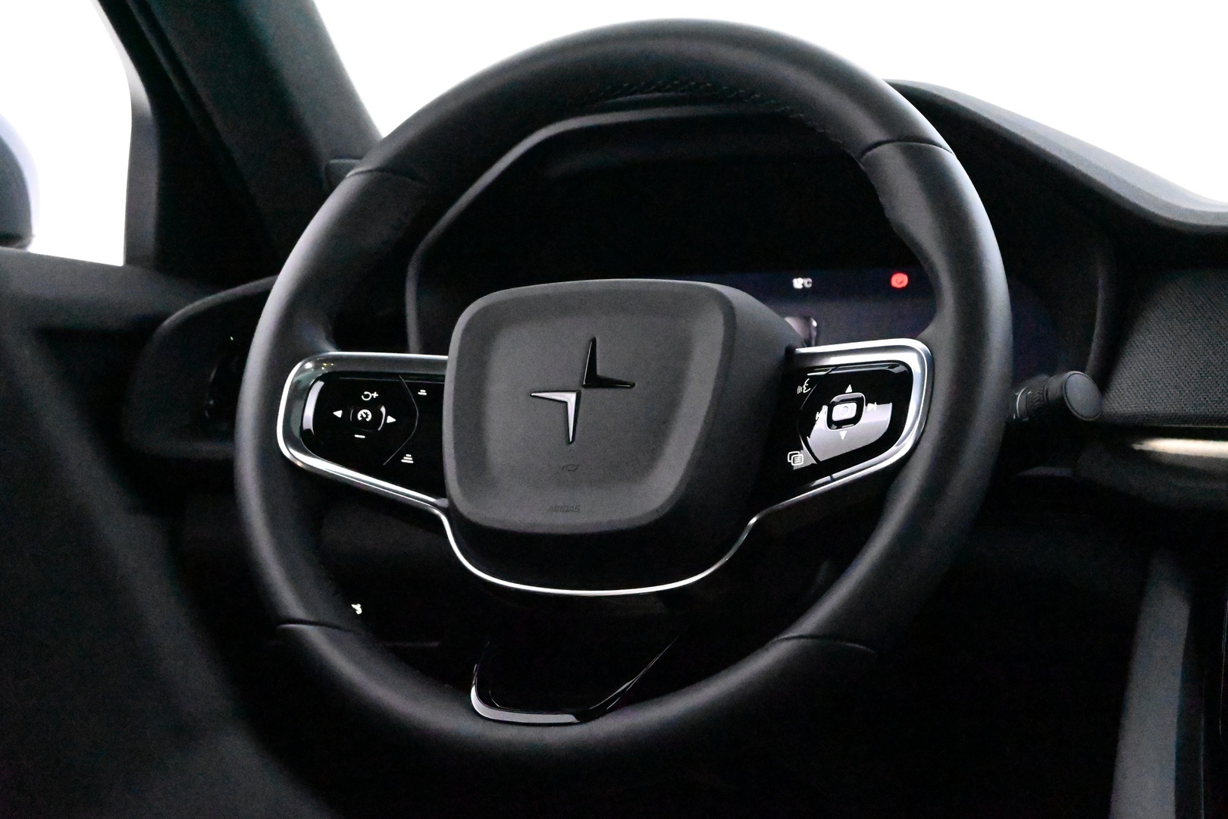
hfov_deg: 29.2
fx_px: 2353
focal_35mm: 69
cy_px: 410
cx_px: 614
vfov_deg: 19.7
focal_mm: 46
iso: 40000
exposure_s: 1/80
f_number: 6
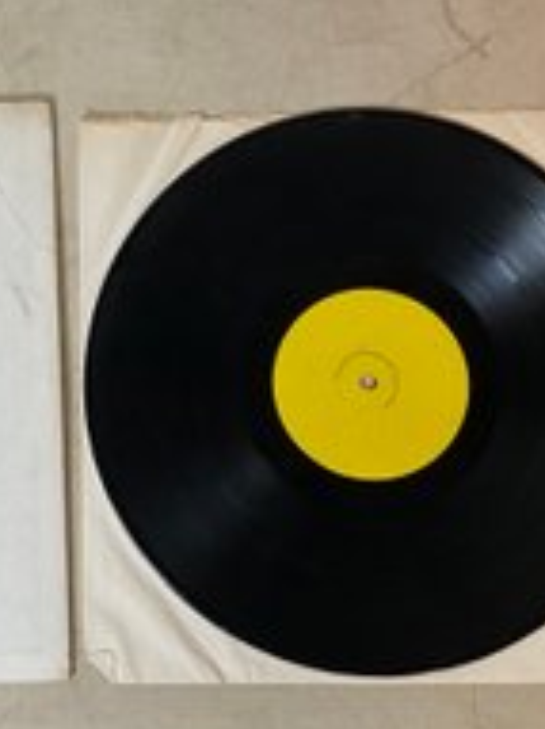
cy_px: 349
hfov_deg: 27.3
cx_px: 82
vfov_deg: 36.8
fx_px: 1093
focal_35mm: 52
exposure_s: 1/120
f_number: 1.8
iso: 50
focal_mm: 3
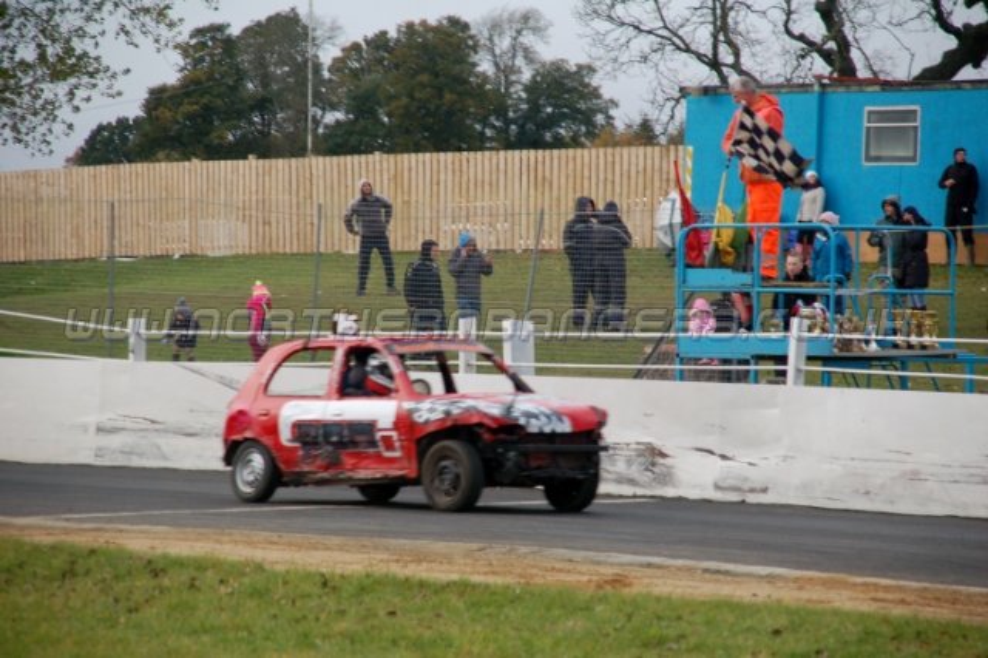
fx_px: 5554
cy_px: 329
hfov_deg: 10.2
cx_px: 494
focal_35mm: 202
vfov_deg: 6.8
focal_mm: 135
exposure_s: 1/250
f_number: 6
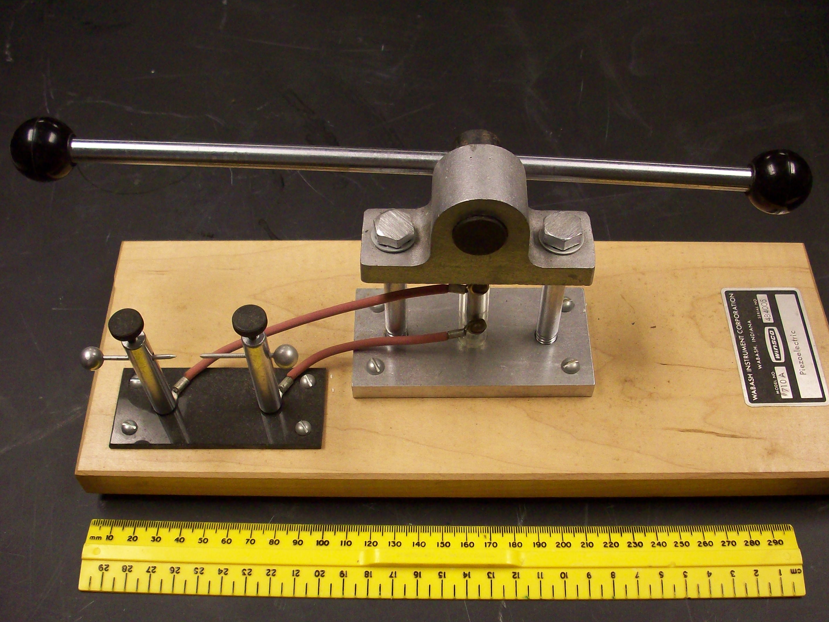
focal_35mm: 40
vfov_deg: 35.9
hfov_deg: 46.8
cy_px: 326
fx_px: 958
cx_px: 425
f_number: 2.8
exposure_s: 1/41.5
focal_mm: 6.2
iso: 160
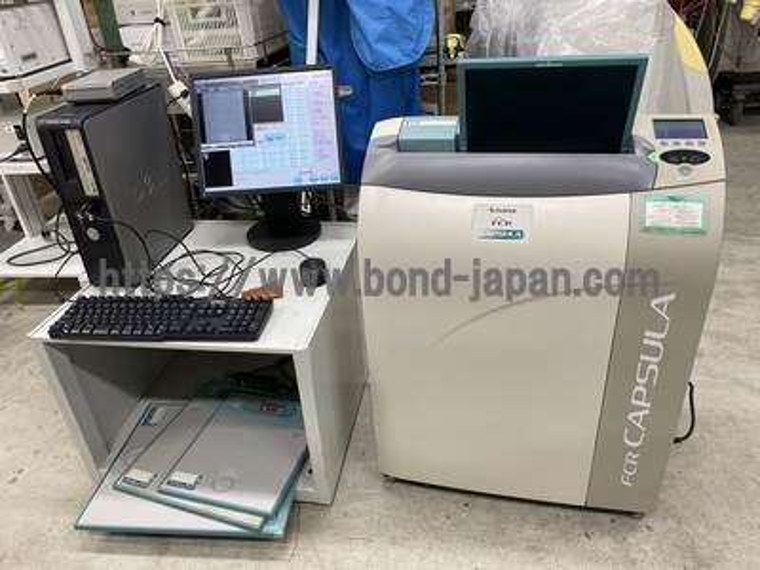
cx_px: 380
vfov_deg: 53.1
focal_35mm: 26
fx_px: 571
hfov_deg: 67.3
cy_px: 285
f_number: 1.8
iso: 125
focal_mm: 4.25
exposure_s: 1/120
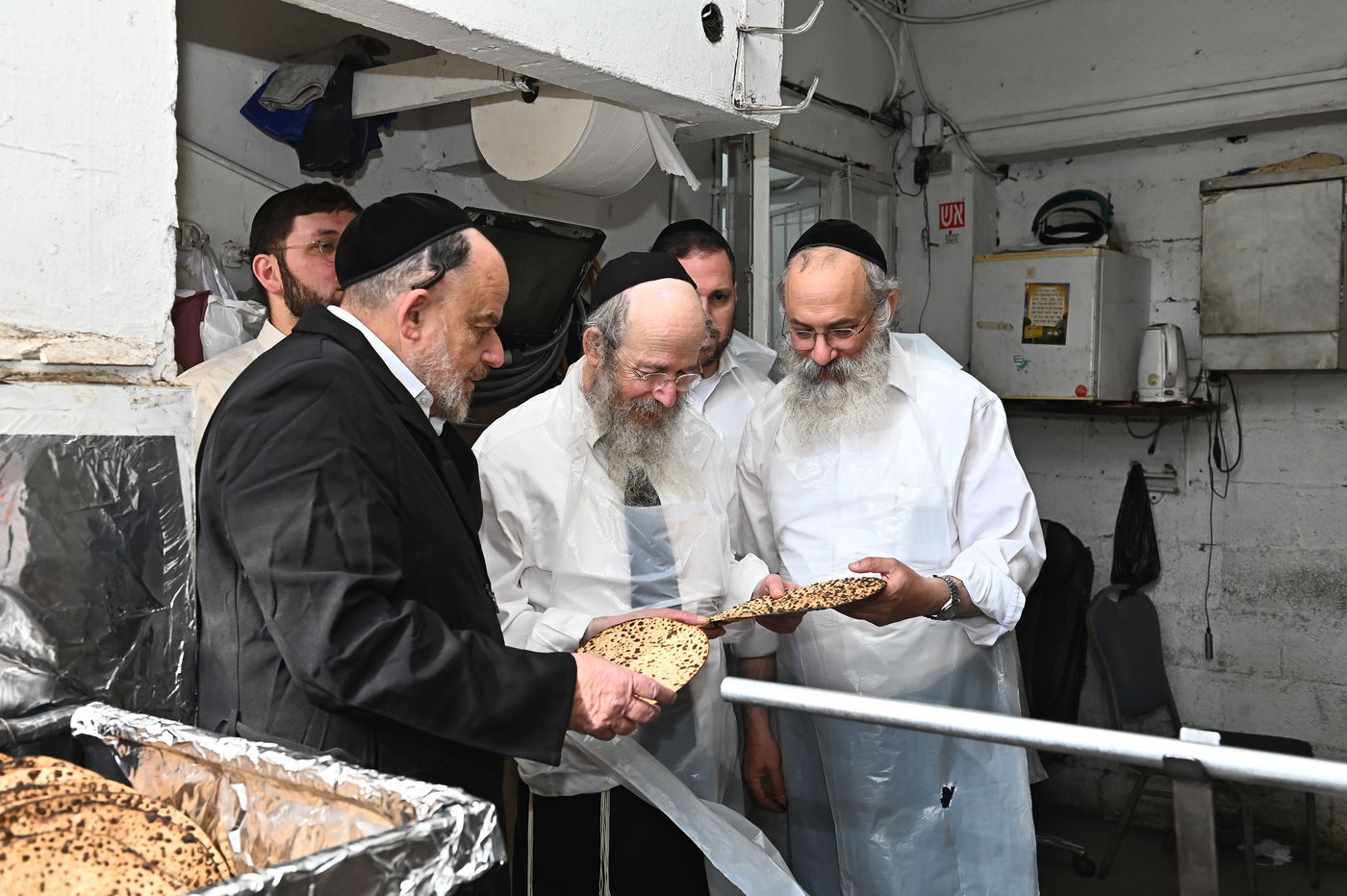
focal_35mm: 36
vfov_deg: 36.8
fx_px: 1346
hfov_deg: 53.2
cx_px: 674
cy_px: 448
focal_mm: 36
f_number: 6.3
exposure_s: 1/200
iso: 1600
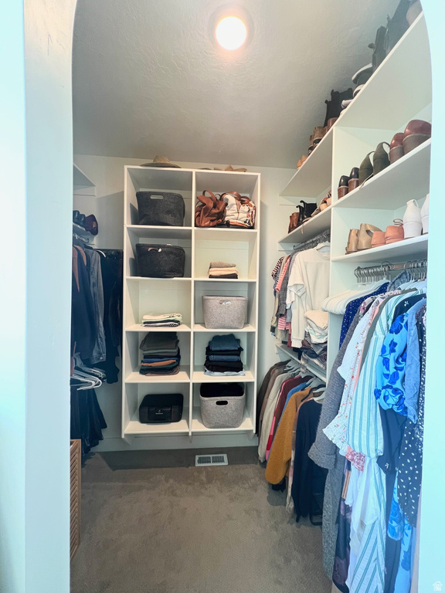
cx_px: 222
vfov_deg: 106.2
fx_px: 223
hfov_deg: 89.9
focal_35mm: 13
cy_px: 296
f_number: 1.8
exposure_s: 1/60
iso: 200
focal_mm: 1.57
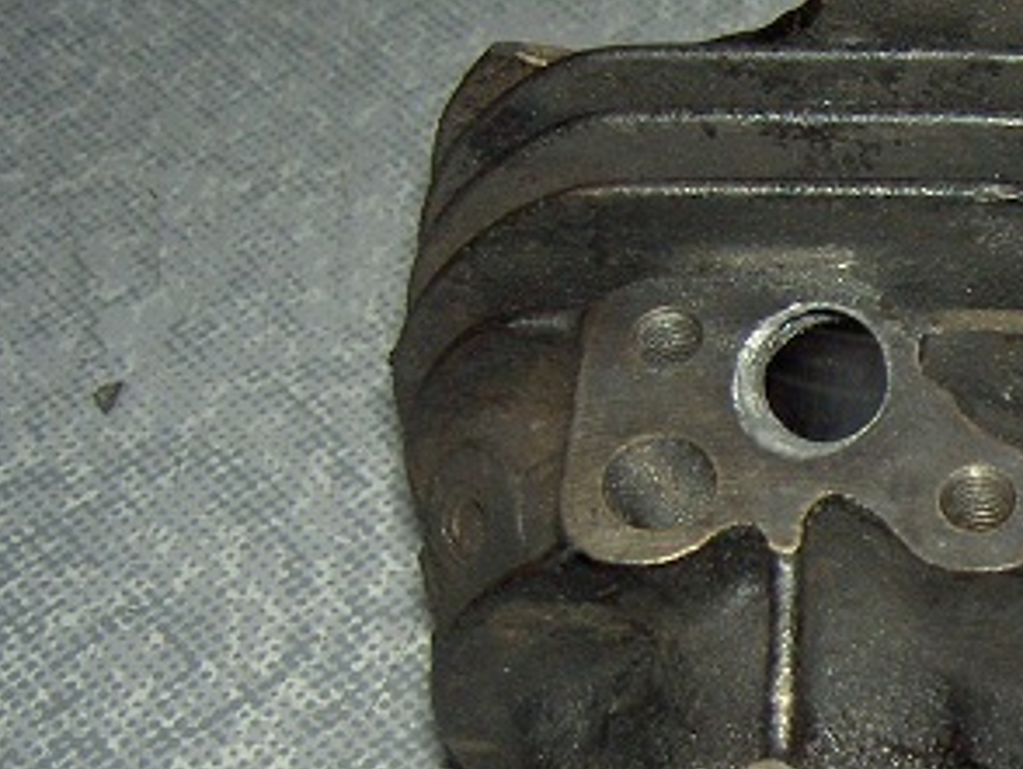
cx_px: 1284
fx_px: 3135
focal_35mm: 106
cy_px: 731
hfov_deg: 17.5
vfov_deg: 13.8
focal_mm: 8
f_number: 2.8
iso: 100
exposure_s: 1/125
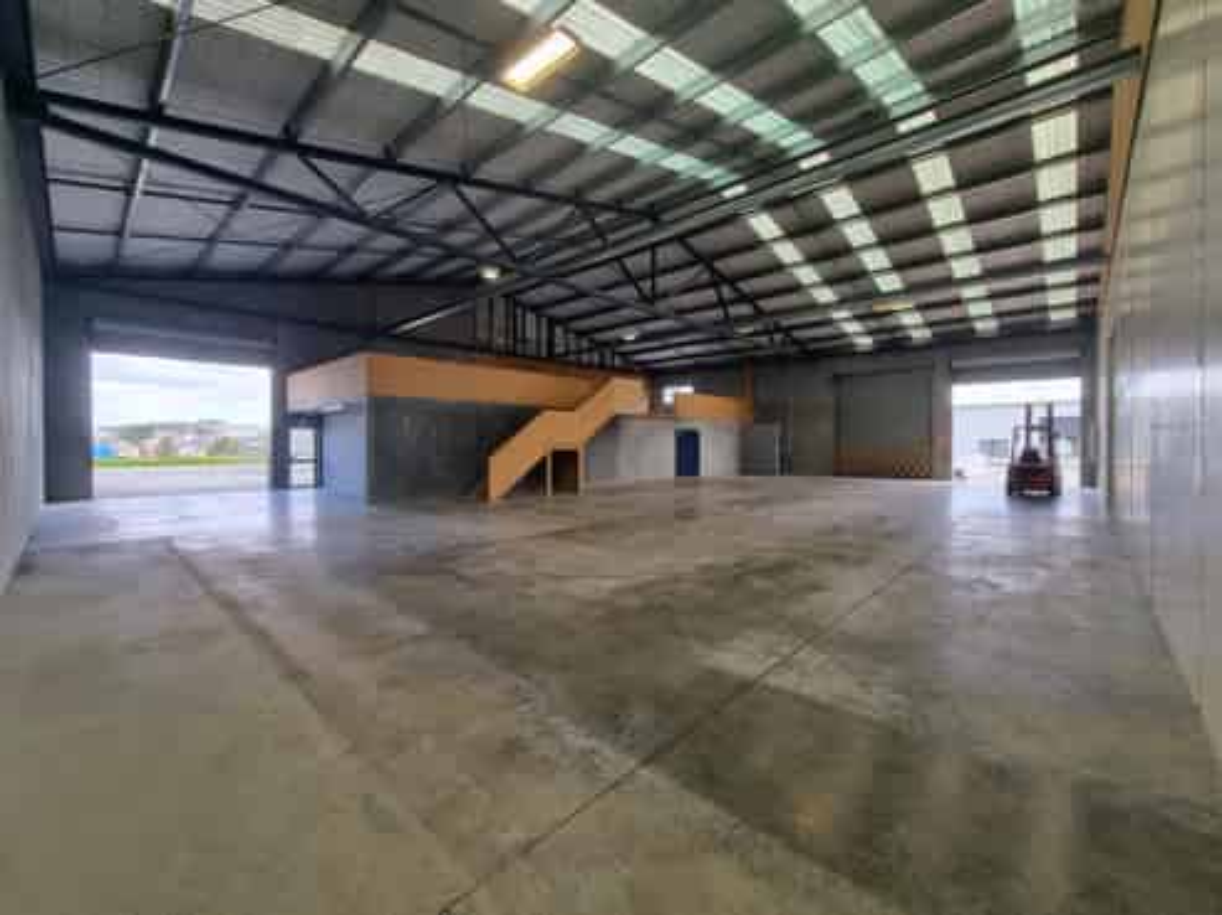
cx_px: 611
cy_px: 458
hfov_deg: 106.2
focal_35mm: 13
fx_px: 459
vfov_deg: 89.8
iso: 50
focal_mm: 2.2
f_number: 2.2
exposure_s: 1/109
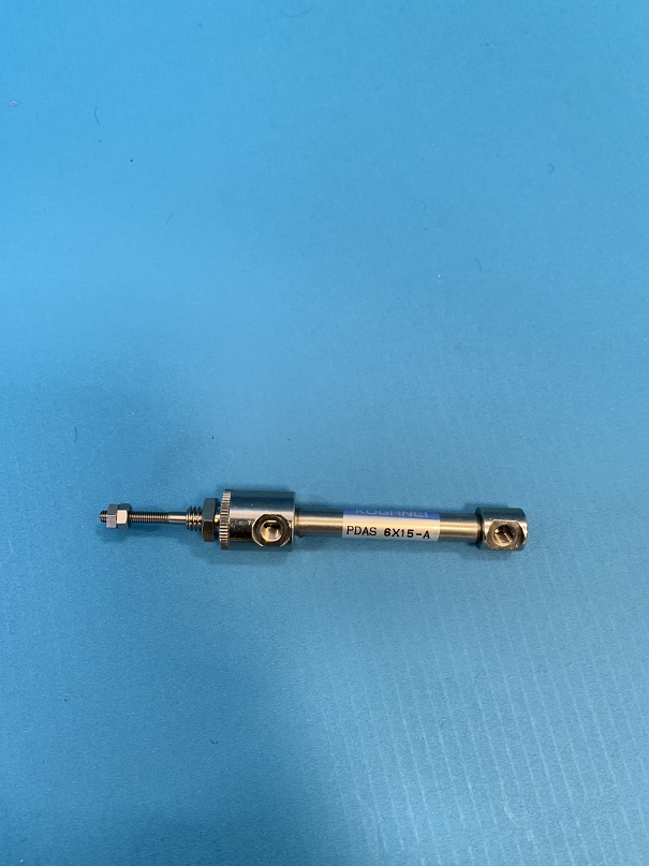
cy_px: 433
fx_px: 650
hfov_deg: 53.1
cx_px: 324
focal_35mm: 26
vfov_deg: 67.3
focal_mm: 4.25
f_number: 1.8
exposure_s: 1/50
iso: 250
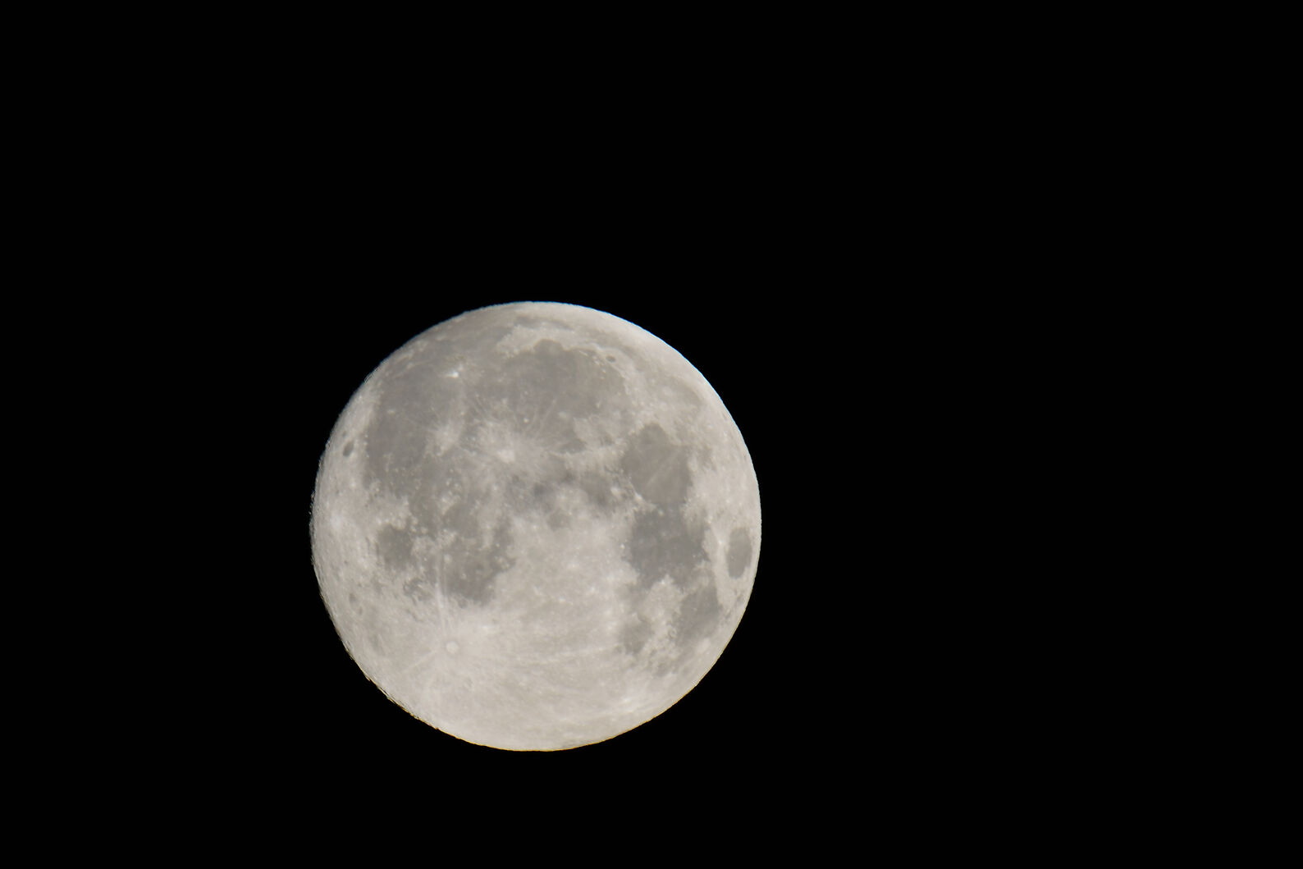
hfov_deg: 1.5
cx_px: 540
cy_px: 536
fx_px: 49225
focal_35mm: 1360
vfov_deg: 1.0
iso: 100
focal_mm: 600
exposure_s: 1/100
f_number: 6.3
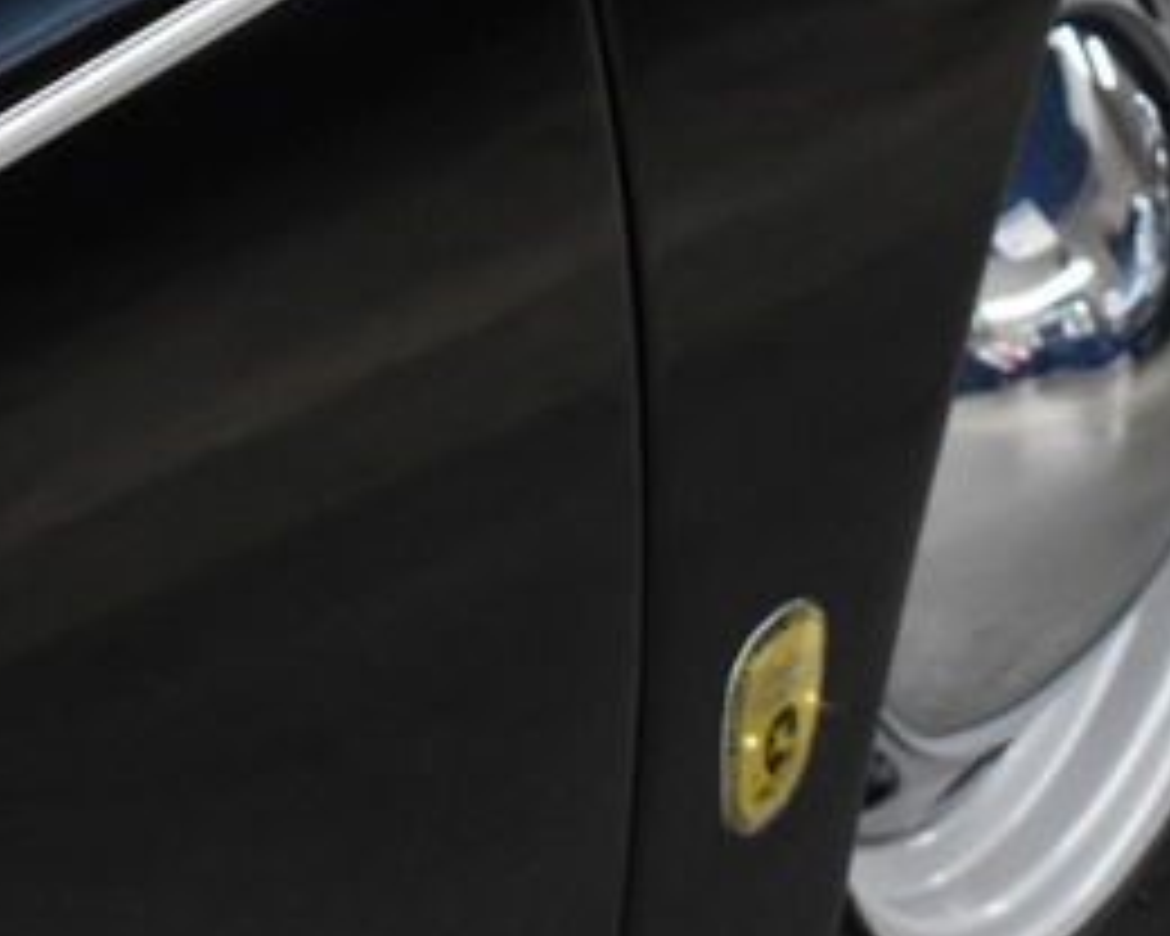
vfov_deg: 6.2
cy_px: -248
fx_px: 8652
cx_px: 144
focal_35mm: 250
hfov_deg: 7.7
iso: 2500
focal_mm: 45
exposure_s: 1/80
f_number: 5
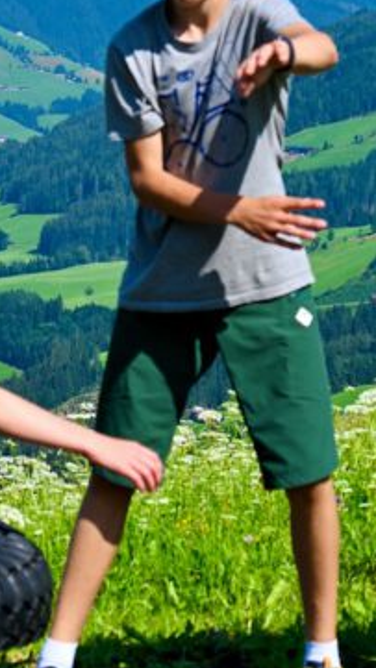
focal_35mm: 134
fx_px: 2376
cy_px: 28
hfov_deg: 9.0
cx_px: -40
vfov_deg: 15.8
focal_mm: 42
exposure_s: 1/800
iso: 100
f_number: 5
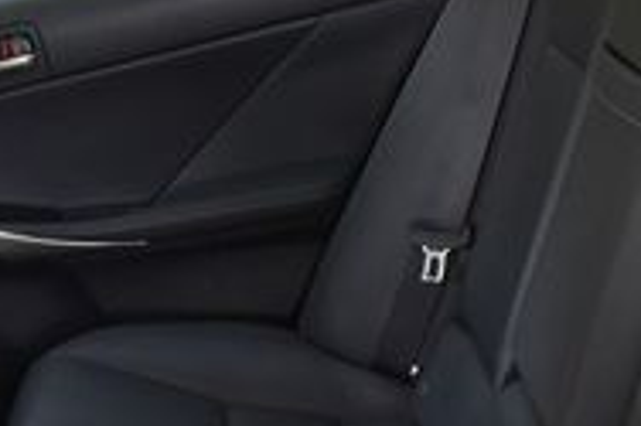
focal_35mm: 92
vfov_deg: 14.7
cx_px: -14
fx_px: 1637
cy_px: 363
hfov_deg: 21.3
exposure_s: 1/125
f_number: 3.5
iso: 800
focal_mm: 18
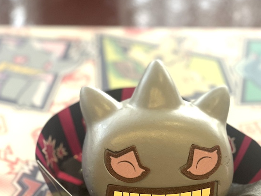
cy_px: 169
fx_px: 852
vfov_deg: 13.0
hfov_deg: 17.4
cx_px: 138
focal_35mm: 113
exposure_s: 1/122
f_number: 2
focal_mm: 6
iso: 160
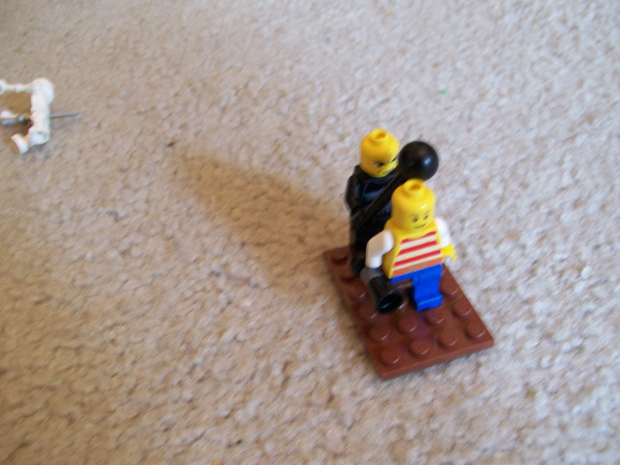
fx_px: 663
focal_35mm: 37
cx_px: 315
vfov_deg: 38.7
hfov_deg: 50.1
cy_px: 234
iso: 160
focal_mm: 6
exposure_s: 1/12.7
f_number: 2.7
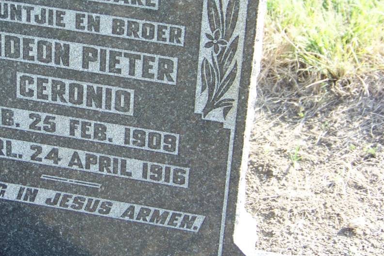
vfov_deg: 11.1
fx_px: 1312
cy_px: 78
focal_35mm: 123
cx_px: 97
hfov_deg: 16.6
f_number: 3.2
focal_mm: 13.2
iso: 64
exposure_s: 1/100
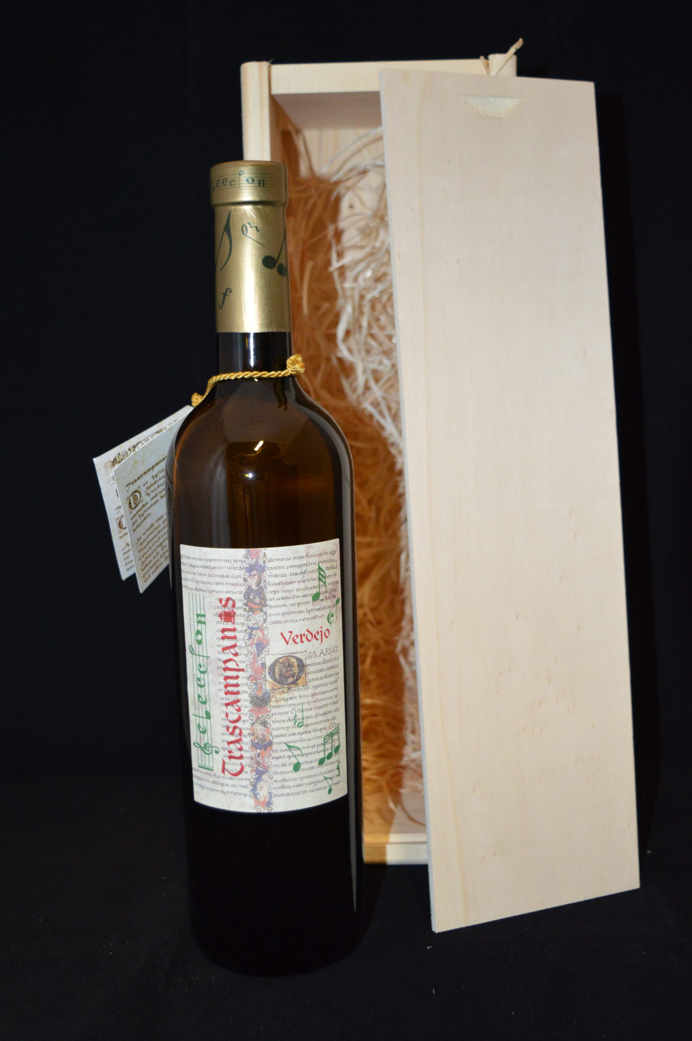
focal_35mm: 42
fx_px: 1213
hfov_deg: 31.8
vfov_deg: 46.4
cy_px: 520
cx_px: 346
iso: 1400
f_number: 4.2
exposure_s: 1/60
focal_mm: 28
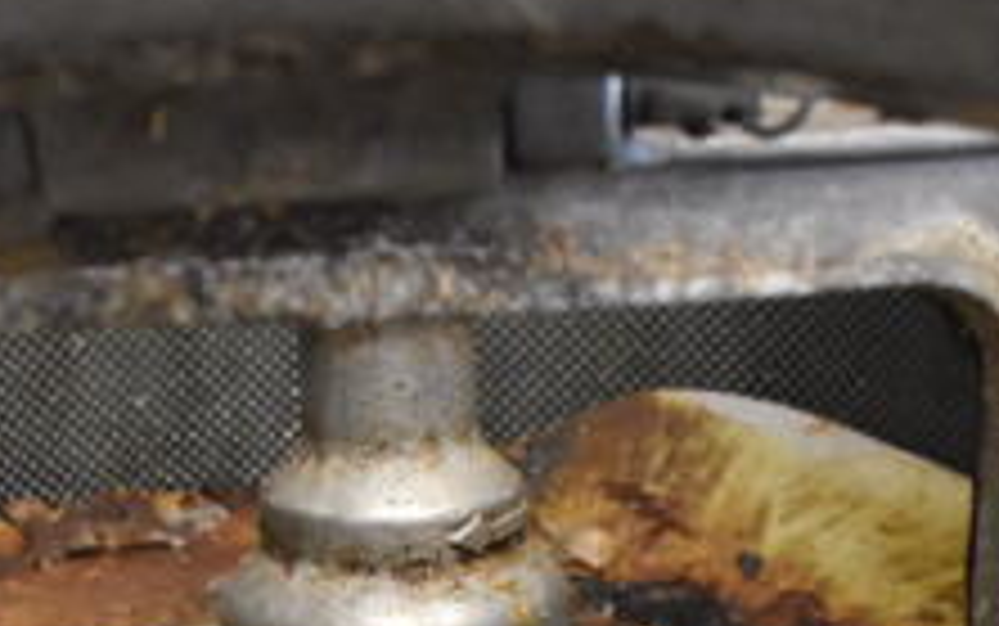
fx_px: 2288
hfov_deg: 24.5
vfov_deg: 14.8
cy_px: 851
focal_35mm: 84
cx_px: 315
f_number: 3.5
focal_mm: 20
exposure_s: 1/125
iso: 2800
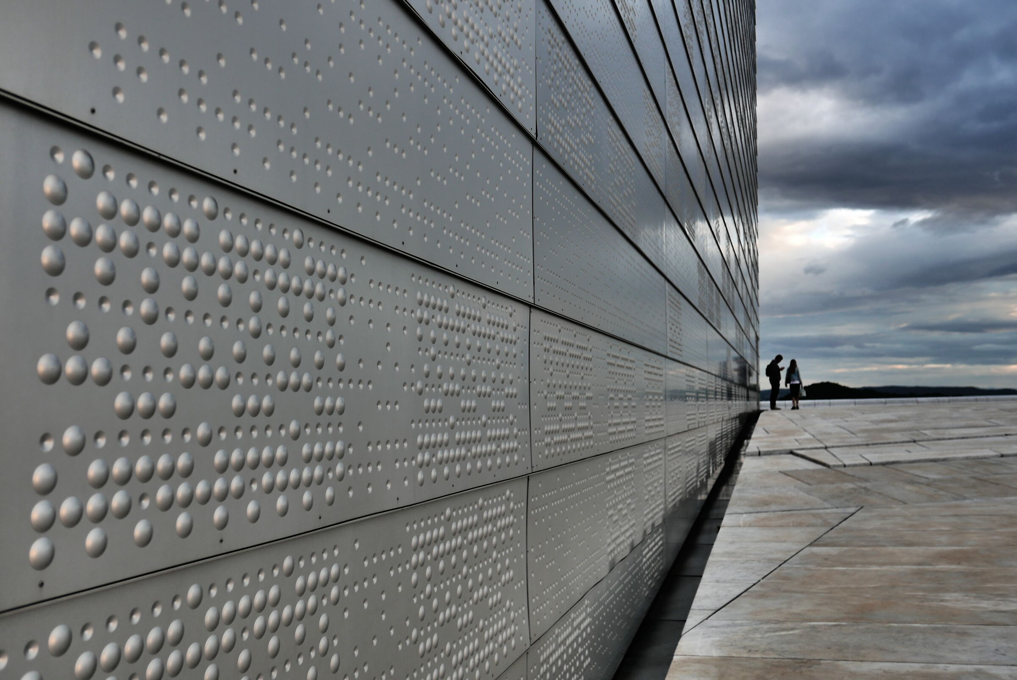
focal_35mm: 31
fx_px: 876
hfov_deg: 60.2
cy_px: 340
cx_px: 508
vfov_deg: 42.4
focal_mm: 13.9
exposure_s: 1/160
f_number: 2.8
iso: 200
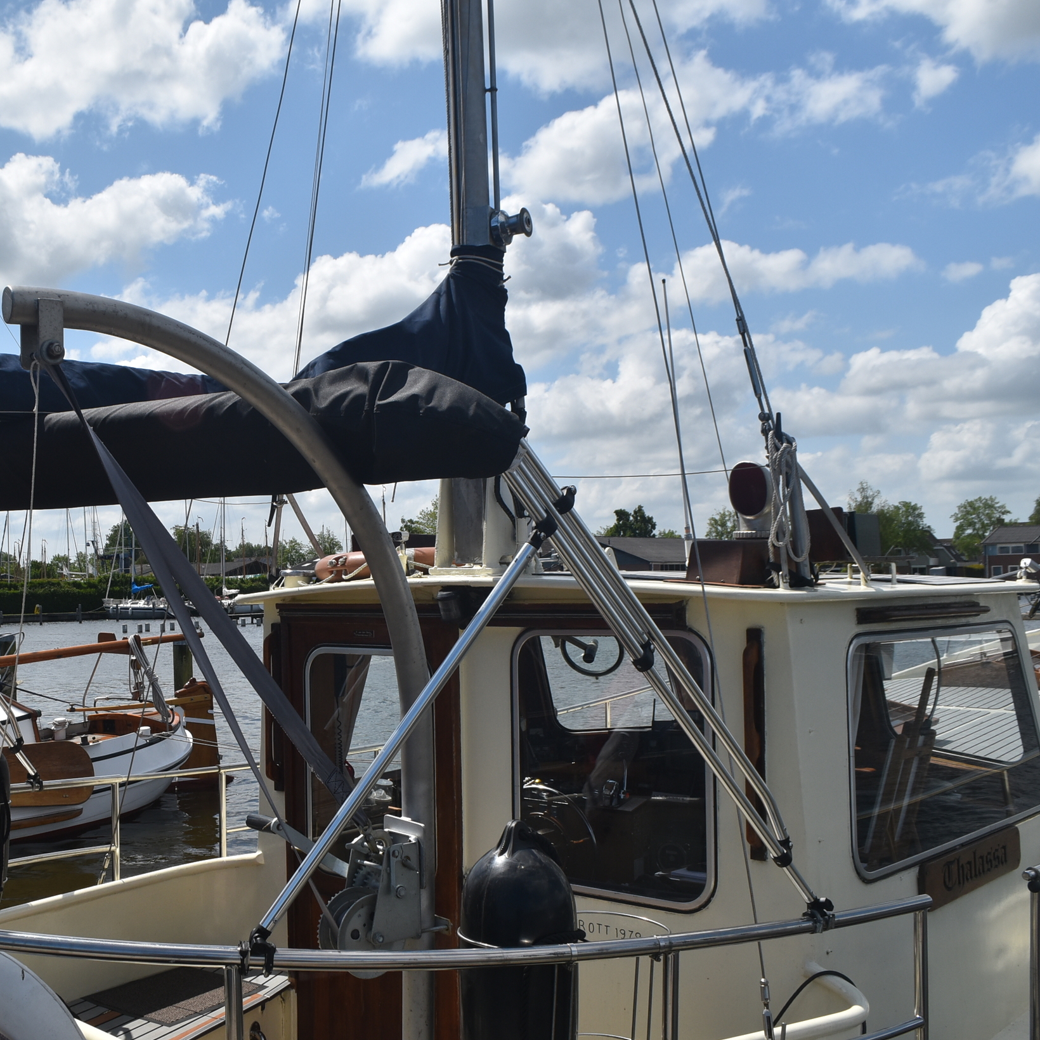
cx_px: 280
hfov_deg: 45.8
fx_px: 1190
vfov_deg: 47.2
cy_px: 523
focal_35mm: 35
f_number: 10
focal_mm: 18
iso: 200
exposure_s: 1/400
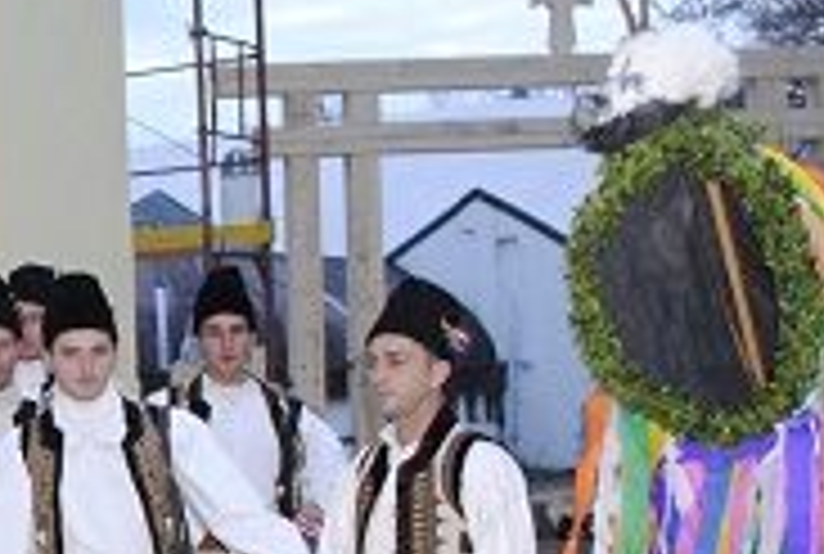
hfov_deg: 19.2
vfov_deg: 14.4
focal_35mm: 94
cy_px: 529
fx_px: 2157
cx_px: -385
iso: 1600
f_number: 5.6
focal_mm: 18
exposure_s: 1/60
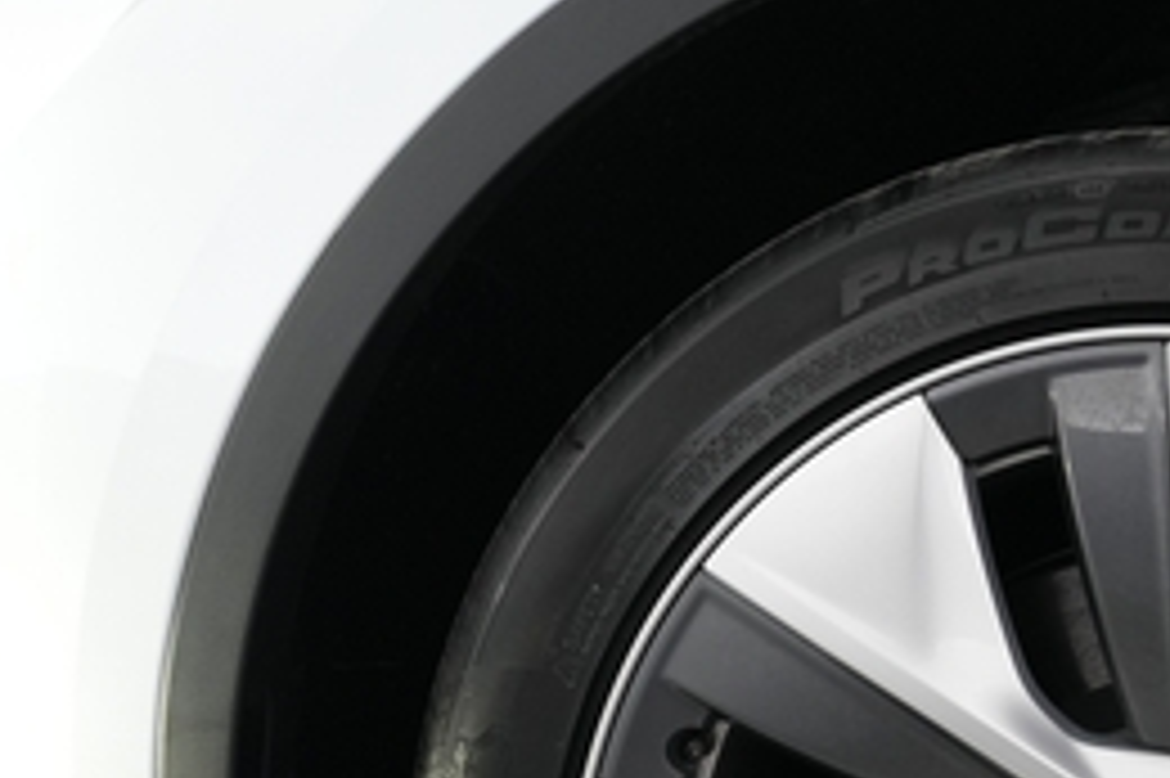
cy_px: 899
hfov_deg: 31.3
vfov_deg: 21.5
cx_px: 1179
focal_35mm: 59
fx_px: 1916
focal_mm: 24
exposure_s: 1/160
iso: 2500
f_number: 2.8
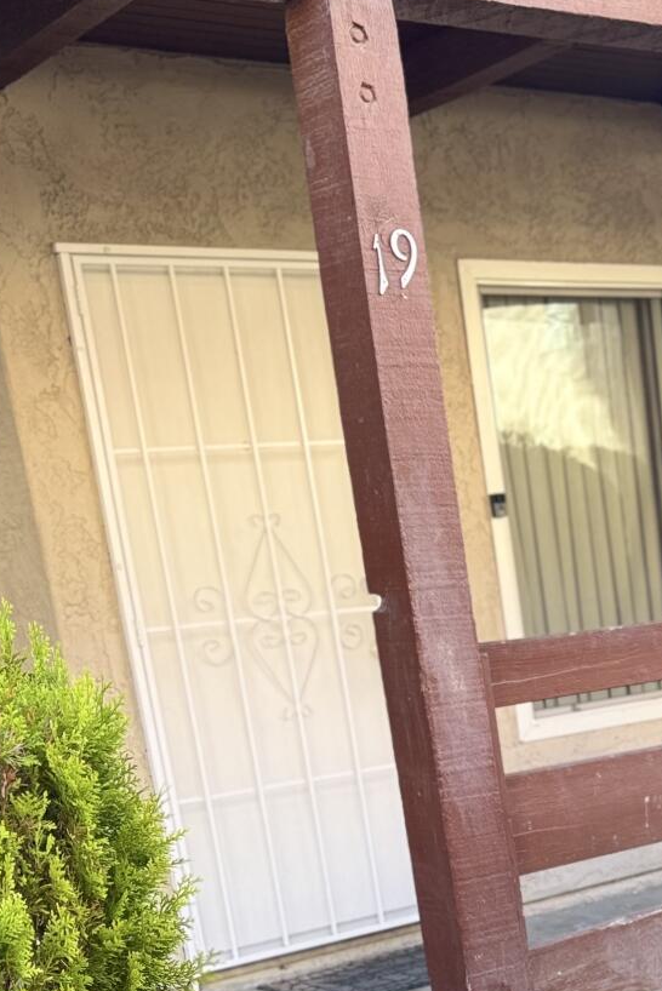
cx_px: 678
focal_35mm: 61
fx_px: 1681
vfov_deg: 30.6
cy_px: 979
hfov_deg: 21.4
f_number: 1.78
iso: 64
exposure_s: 1/121
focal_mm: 6.76
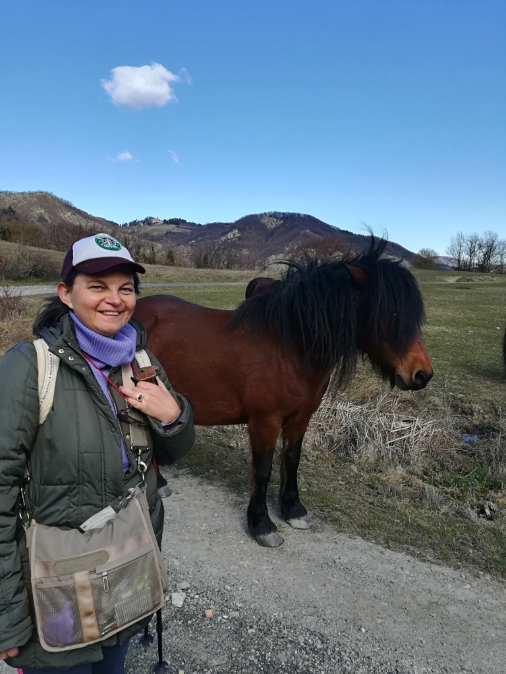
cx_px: 253
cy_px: 337
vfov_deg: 67.3
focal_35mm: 26
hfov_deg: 53.1
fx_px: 507
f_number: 2.2
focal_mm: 3.83
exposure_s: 1/451
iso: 50
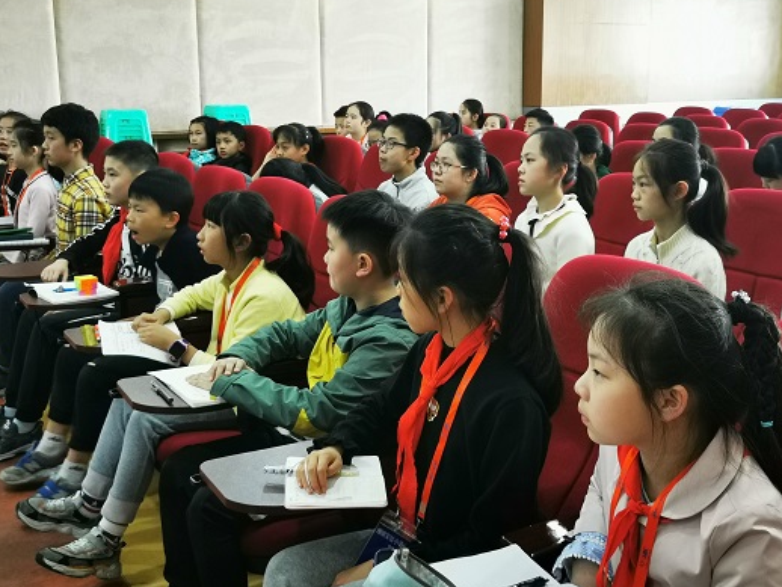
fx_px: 994
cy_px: 269
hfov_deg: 42.9
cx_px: 415
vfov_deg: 32.9
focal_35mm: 44
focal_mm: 5.58
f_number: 1.8
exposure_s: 1/50
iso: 250
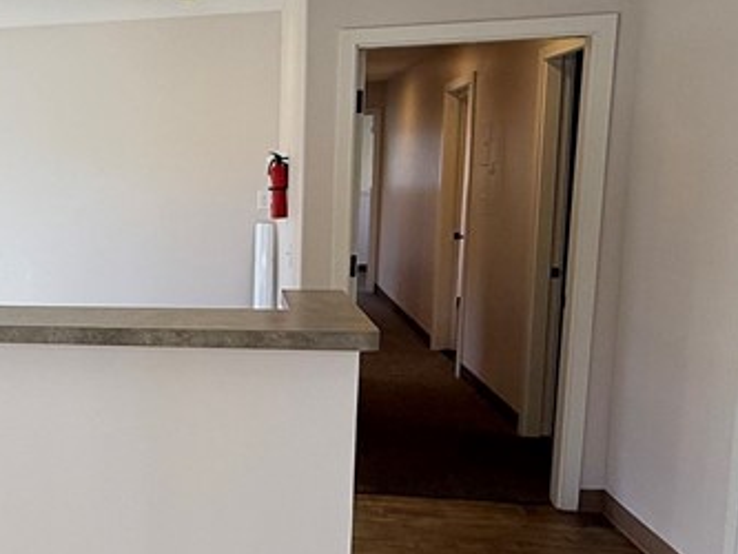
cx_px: 16
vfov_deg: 33.6
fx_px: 917
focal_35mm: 43
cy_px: 315
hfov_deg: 39.2
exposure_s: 1/120
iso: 80
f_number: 2.2
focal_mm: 2.22
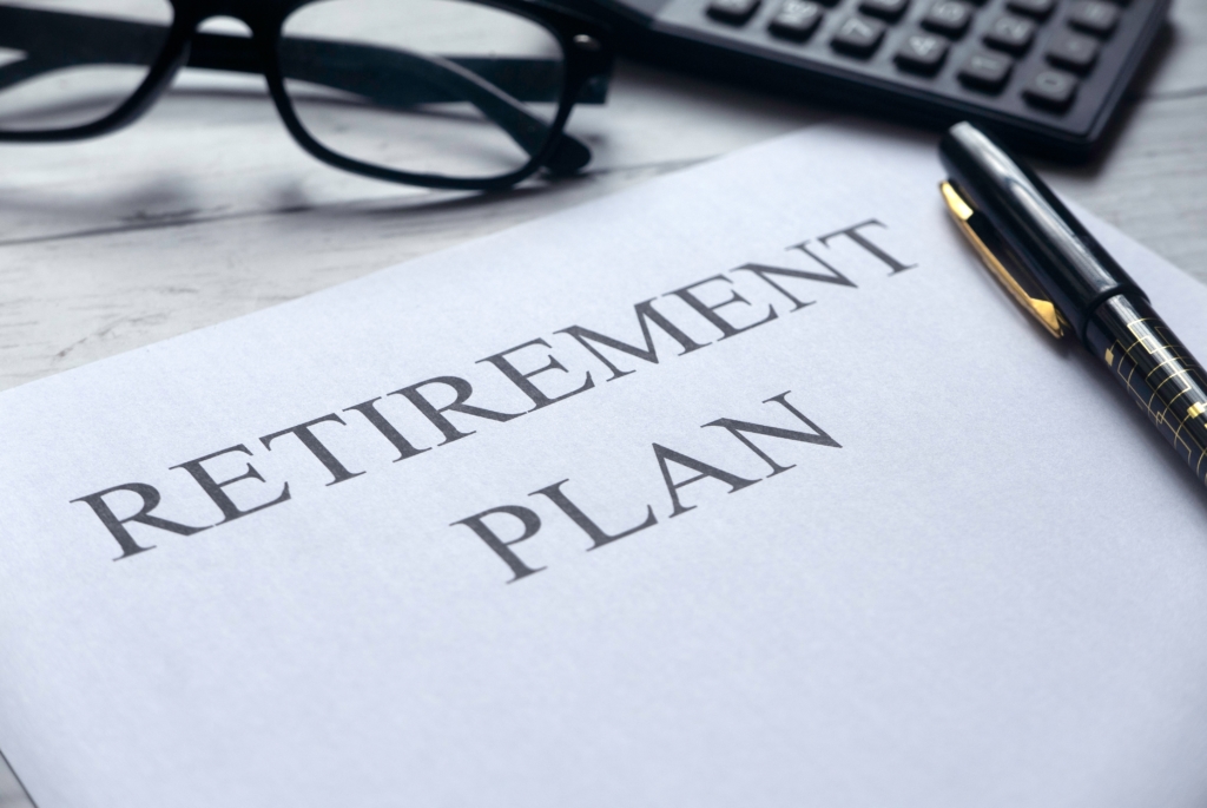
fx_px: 2517
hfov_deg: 27.0
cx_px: 604
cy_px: 404
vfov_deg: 18.2
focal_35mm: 75
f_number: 4
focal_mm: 34
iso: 200
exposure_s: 1/125
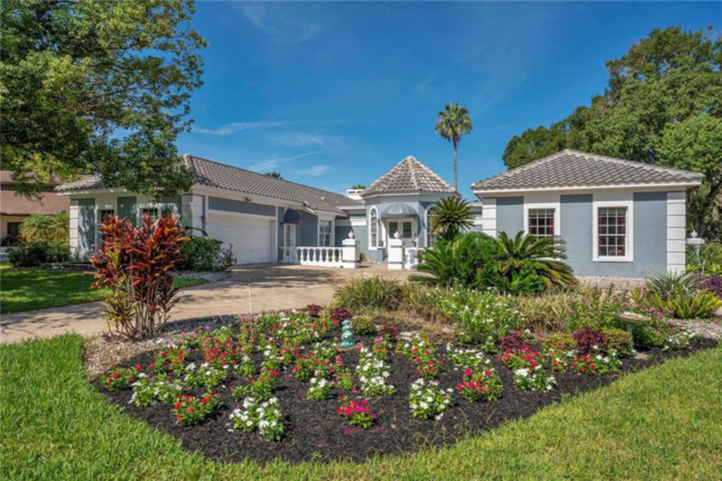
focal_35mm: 21
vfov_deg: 59.4
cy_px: 240
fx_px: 421
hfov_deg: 81.2
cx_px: 361
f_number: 10
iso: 100
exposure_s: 1/160
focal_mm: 21
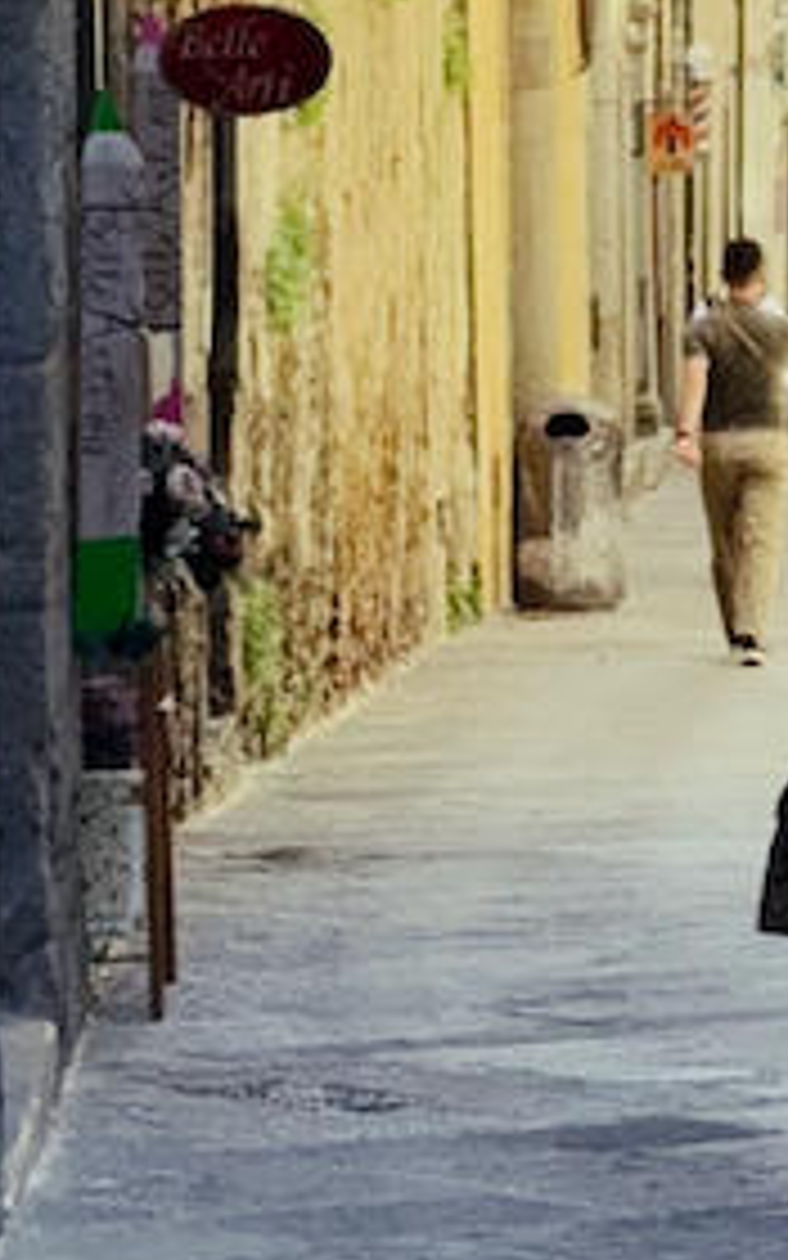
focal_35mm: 233
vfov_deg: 9.0
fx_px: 8006
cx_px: 1090
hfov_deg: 5.6
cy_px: 54
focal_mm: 6.8
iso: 64
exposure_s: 1/1011
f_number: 1.8
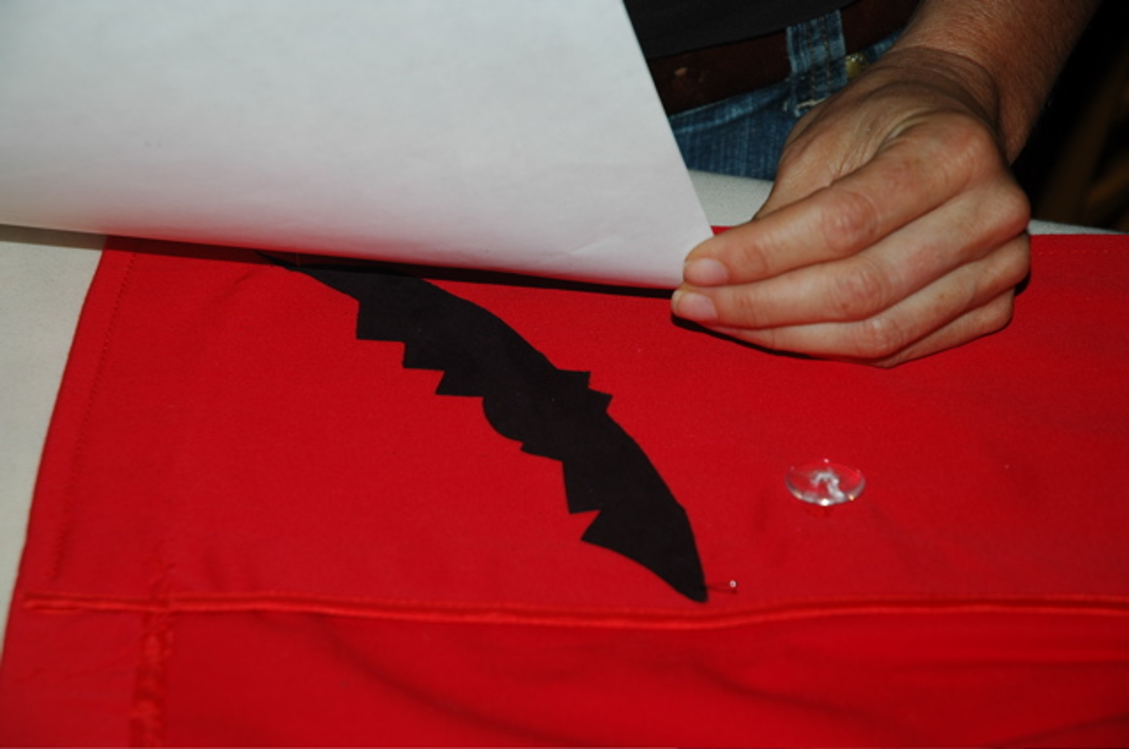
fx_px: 3289
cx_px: 564
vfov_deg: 13.0
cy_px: 374
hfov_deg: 19.5
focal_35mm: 105
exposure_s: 1/125
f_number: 5.6
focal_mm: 70
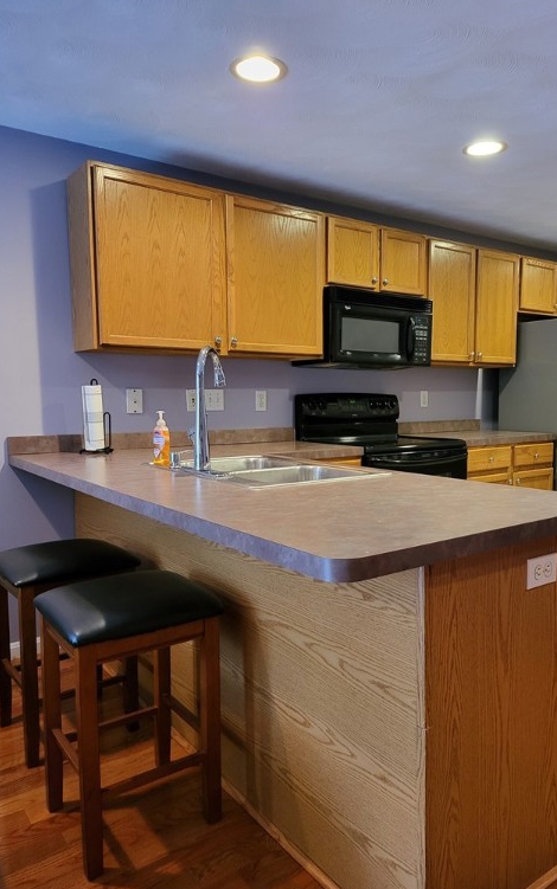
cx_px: 319
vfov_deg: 70.4
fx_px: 631
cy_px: 443
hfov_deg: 47.5
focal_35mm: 26
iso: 500
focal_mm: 5
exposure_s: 1/40
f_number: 1.8
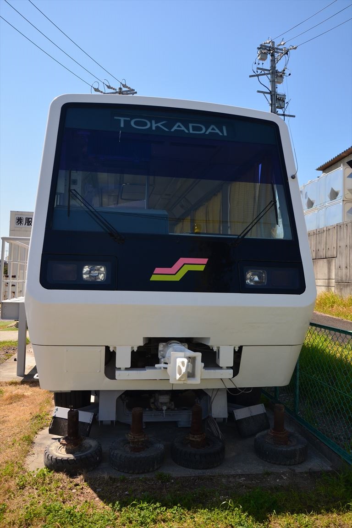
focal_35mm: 27
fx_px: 396
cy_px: 264
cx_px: 176
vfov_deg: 67.4
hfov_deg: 47.9
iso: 400
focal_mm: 18
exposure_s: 1/1600
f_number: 5
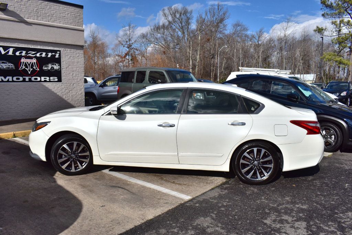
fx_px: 293
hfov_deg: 61.9
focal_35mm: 30
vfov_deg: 43.6
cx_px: 176
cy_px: 118
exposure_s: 1/1000
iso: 200
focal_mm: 20
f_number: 13
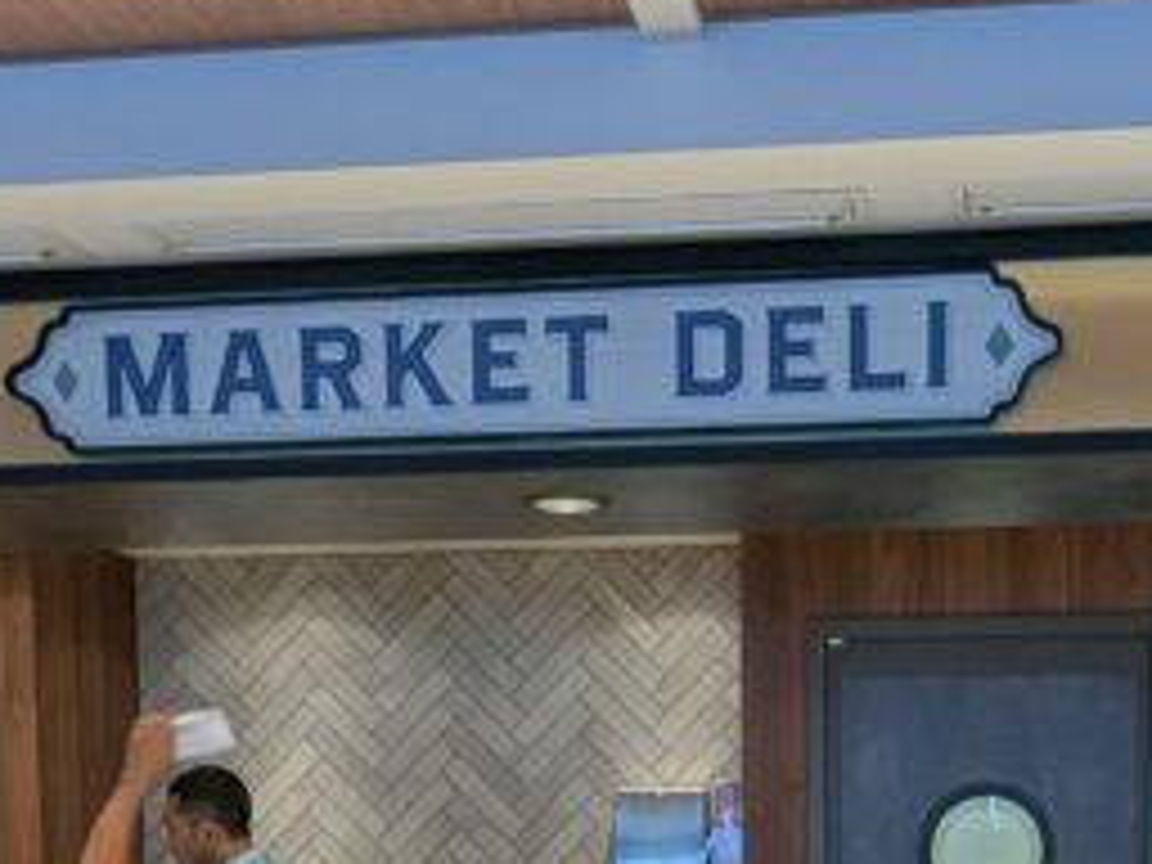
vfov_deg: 24.8
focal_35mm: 52
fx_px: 1731
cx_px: 776
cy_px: 1084
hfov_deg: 36.4
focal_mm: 1.95
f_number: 2.2
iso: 69
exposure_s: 1/60
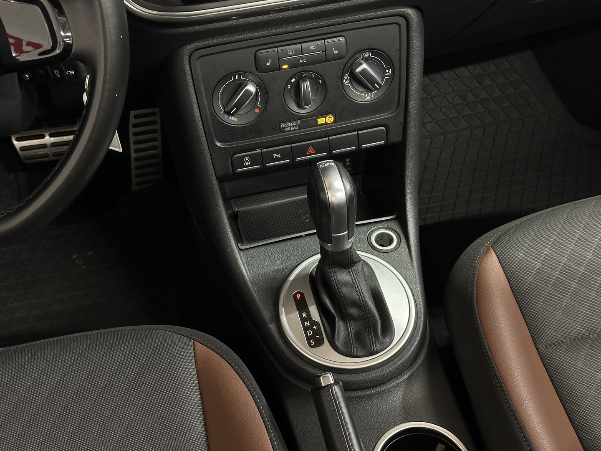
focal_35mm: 48
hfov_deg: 39.7
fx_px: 833
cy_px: 226
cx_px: 300
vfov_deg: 30.3
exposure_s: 1/40
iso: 320
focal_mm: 6.86
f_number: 1.78
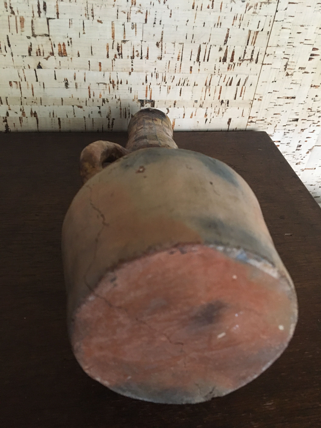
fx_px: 359
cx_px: 160
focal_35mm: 29
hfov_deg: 48.2
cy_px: 214
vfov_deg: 61.7
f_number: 2.2
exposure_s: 1/25
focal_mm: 4.15
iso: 200
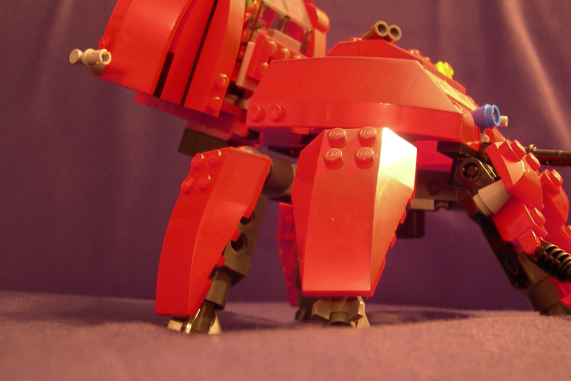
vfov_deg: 26.9
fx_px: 793
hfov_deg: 39.4
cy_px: 143
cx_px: 351
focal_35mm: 50
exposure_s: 1/3.4
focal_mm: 7.8
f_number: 2.8
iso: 127
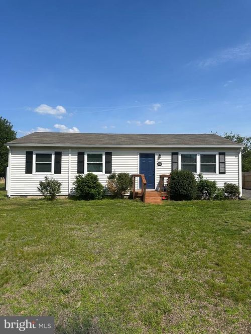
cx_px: 126
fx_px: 232
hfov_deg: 56.8
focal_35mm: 24
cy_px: 167
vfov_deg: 71.6
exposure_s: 1/5848
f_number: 1.78
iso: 80
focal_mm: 6.86
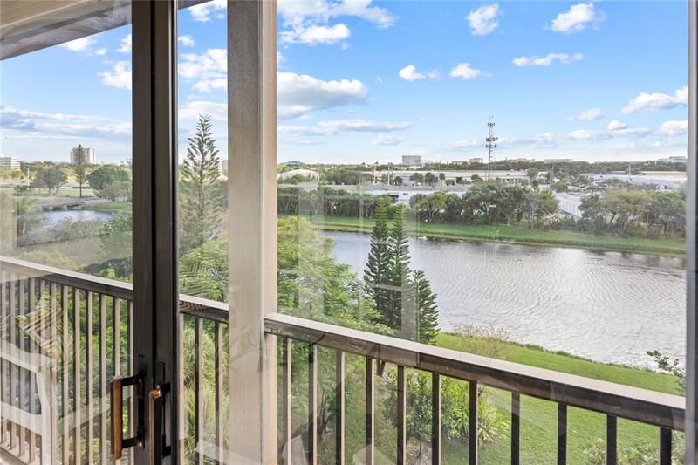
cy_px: 232
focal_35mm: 18
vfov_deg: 65.9
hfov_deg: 88.4
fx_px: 359
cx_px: 349
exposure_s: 1/30
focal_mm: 18.5
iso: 500
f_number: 8
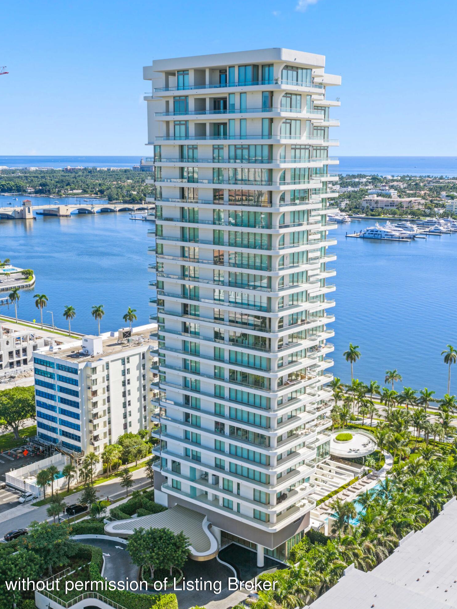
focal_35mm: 41
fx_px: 722
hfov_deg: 35.1
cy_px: 303
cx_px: 245
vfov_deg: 45.8
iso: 100
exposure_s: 1/100
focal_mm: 14.45
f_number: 5
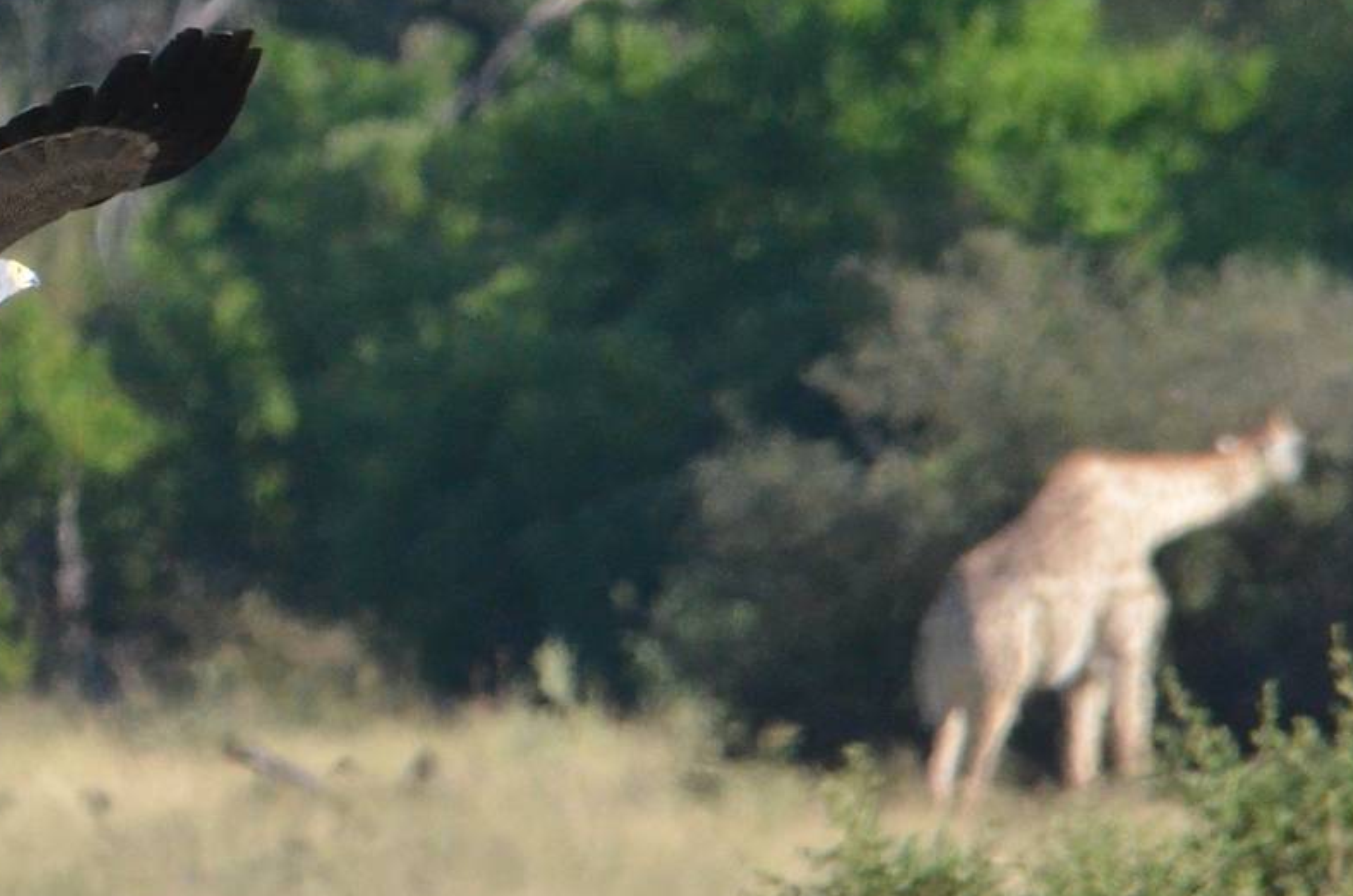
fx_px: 45684
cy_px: 530
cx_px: 84
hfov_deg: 1.7
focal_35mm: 1218
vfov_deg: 1.1
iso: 2500
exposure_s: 1/2000
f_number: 11
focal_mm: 400
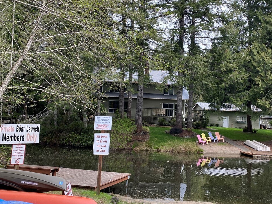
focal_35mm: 43
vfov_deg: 33.6
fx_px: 338
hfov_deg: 43.7
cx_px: 159
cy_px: 89
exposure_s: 1/358
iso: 32
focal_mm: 4.25
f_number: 1.8
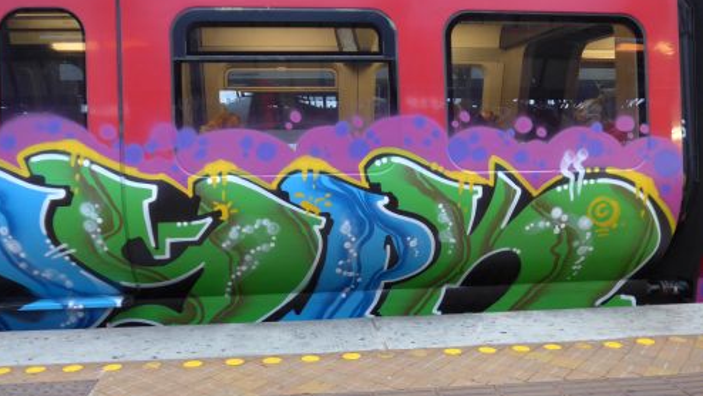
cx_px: 350
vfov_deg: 36.4
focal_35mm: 32
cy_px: 251
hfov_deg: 61.0
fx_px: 597
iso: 400
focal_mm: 6
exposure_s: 1/40
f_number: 2
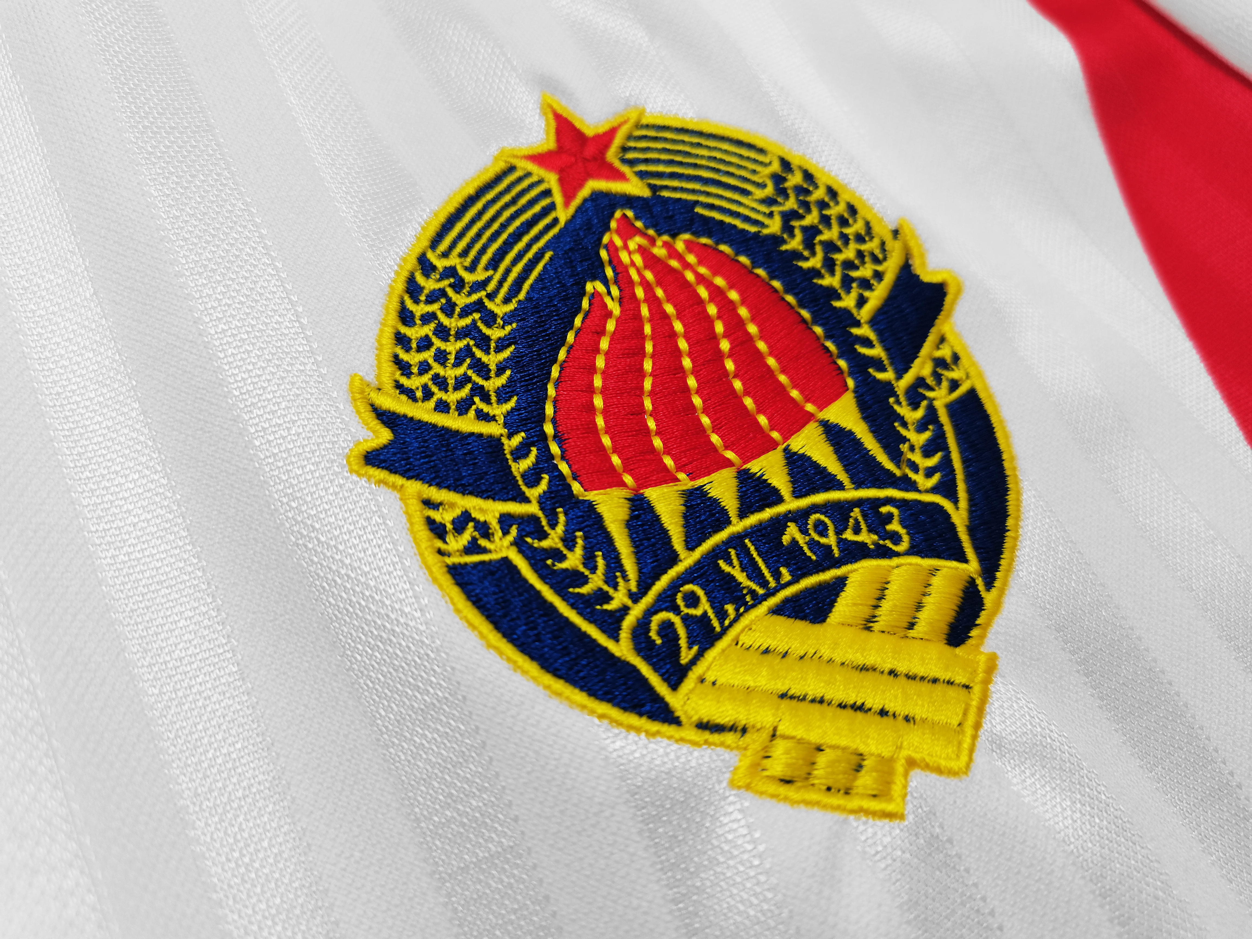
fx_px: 940
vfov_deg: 53.1
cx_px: 626
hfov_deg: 67.3
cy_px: 470
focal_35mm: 26
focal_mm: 5.58
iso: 160
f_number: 1.8
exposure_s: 1/348
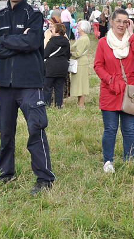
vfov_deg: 17.0
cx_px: 16
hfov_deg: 9.6
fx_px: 796
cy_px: 75
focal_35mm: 126
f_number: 13
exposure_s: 1/160
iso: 1250
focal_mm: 38
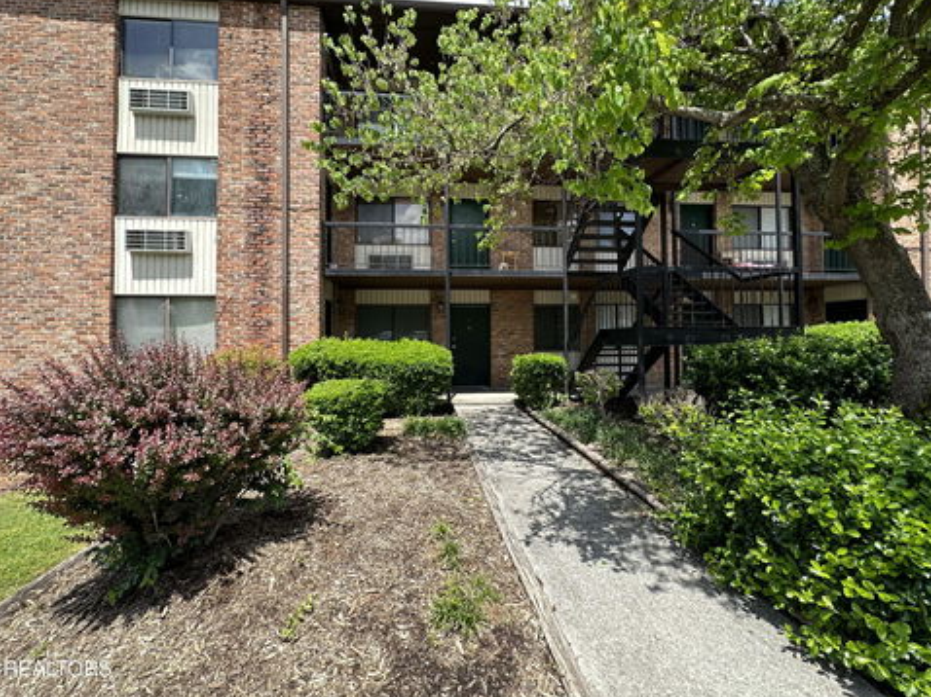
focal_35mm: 15
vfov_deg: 81.6
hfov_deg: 98.2
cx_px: 452
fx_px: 403
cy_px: 329
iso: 40
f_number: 2.2
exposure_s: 1/707
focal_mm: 2.22
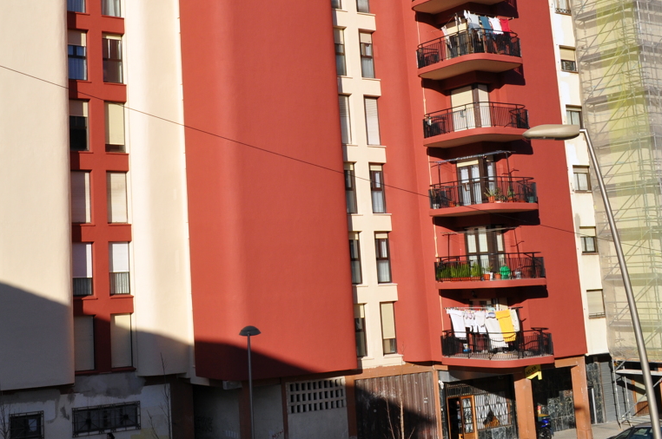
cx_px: 188
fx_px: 882
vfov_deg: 27.8
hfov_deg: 40.3
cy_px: 141
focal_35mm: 48
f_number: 11
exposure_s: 1/500
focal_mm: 18
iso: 200
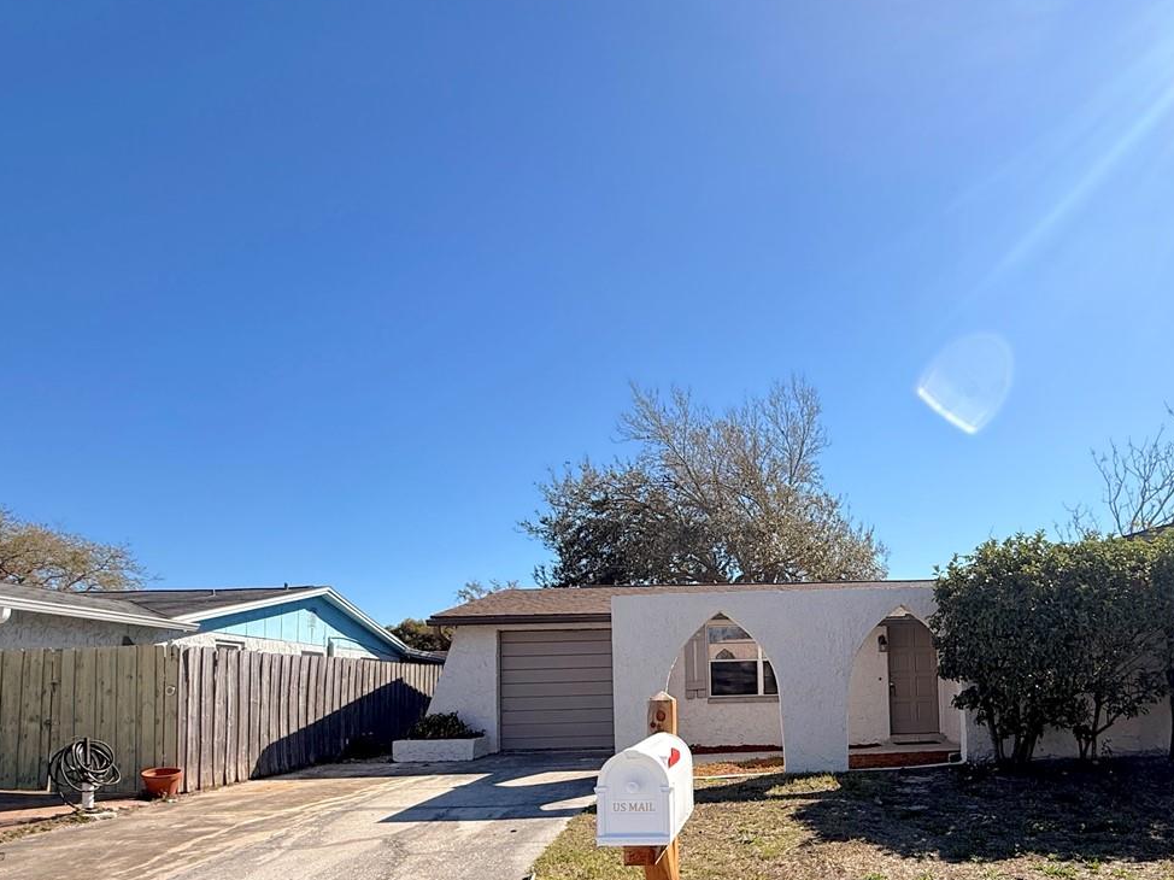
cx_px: 765
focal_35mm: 23
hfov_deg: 72.1
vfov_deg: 56.3
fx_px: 780
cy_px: 647
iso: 50
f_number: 2.2
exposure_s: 1/2320
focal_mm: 2.22
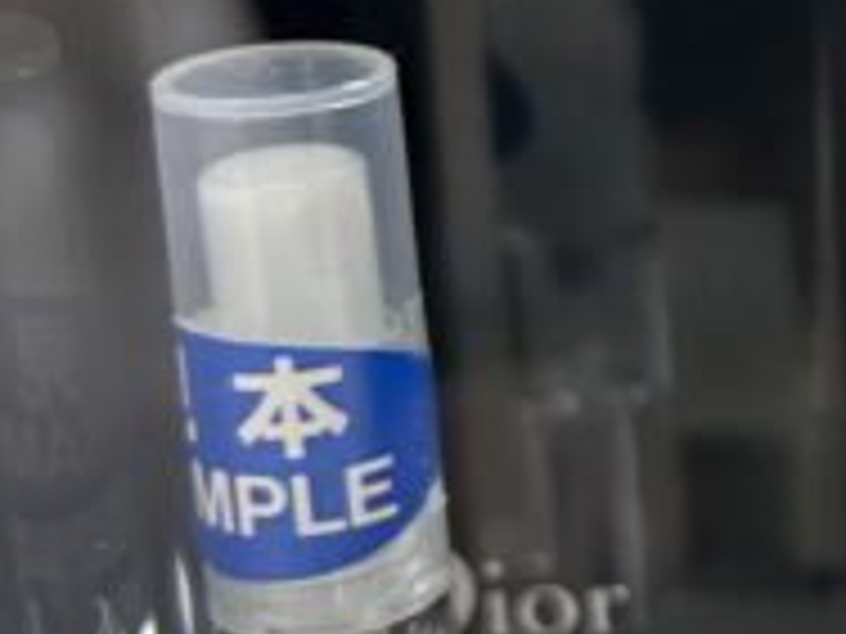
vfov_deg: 15.2
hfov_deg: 17.3
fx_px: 2371
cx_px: 1413
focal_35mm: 97
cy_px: 146
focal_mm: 5.7
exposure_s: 1/100
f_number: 1.5
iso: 100
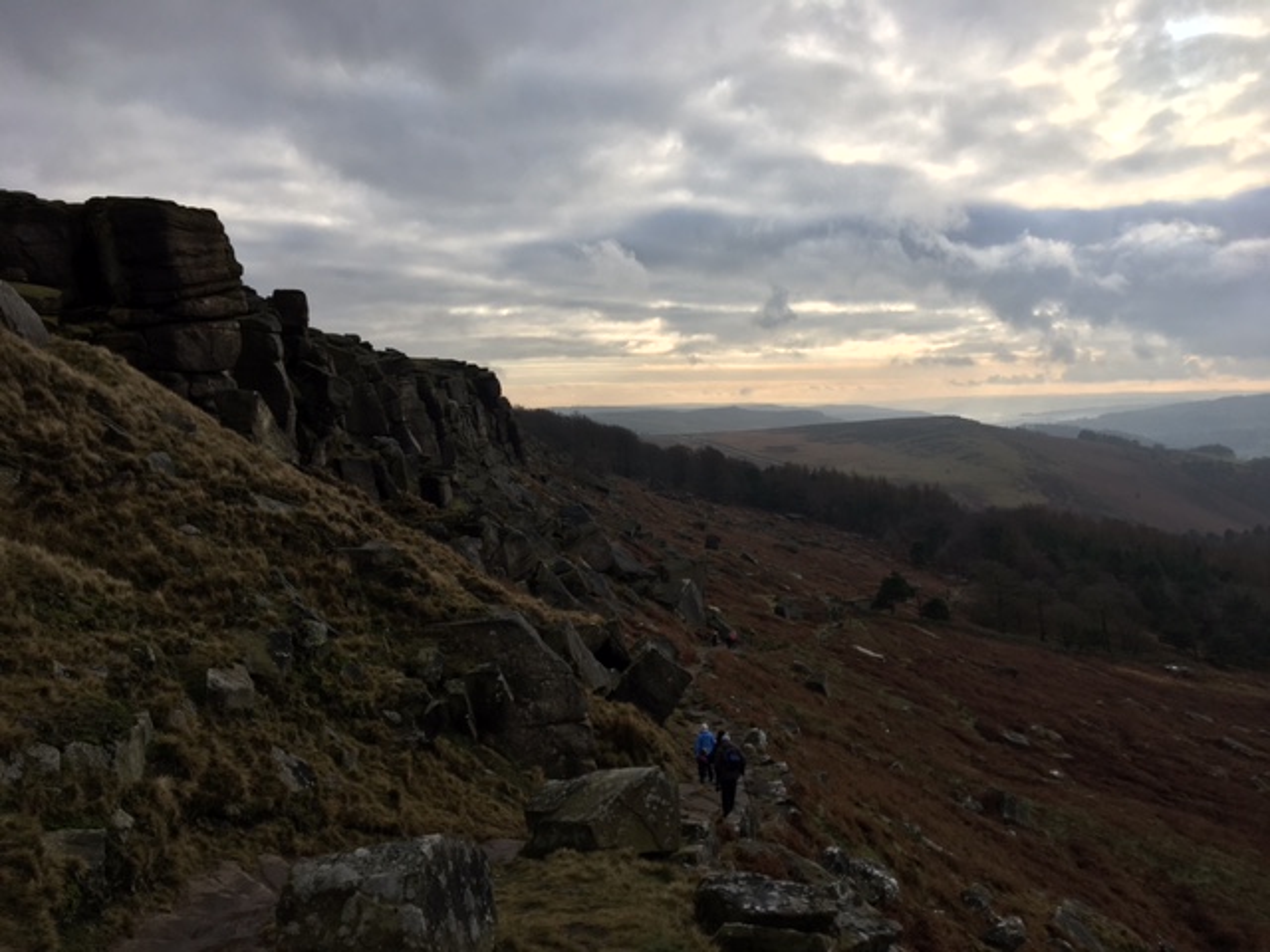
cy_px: 476
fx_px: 1064
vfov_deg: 48.2
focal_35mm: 29
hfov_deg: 61.7
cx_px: 635
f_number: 2.2
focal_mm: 4.15
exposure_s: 1/1026
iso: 25
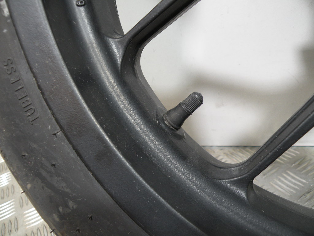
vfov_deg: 51.4
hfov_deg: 65.3
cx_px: 157
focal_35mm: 27
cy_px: 118
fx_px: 245
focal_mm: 4.7
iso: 108
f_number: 2.8
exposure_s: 1/59.8
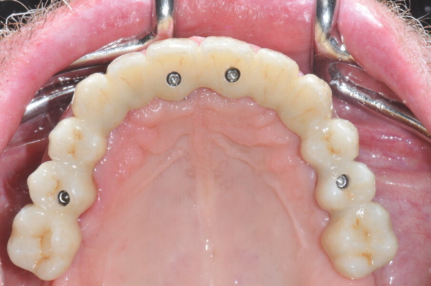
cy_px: 143
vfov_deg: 8.7
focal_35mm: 158
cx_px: 216
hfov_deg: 13.1
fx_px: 1883
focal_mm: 105
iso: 200
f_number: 32
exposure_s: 1/125
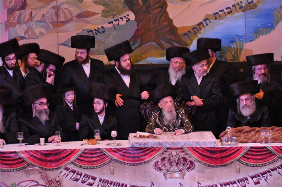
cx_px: 141
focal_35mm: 180
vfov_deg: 7.6
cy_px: 94
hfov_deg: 11.4
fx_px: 1408
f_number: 5.3
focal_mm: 120
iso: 3200
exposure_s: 1/30
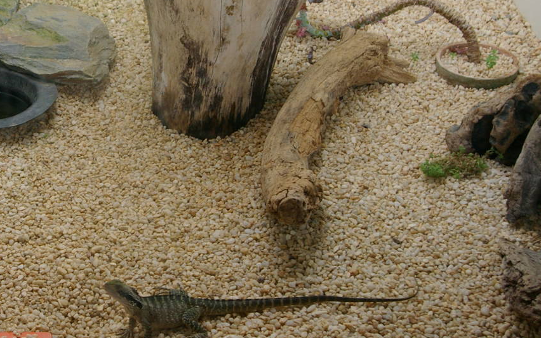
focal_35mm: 89
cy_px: 110
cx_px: 93
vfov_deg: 14.7
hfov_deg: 22.9
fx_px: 1311
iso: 400
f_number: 5.6
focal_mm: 31
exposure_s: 1/90
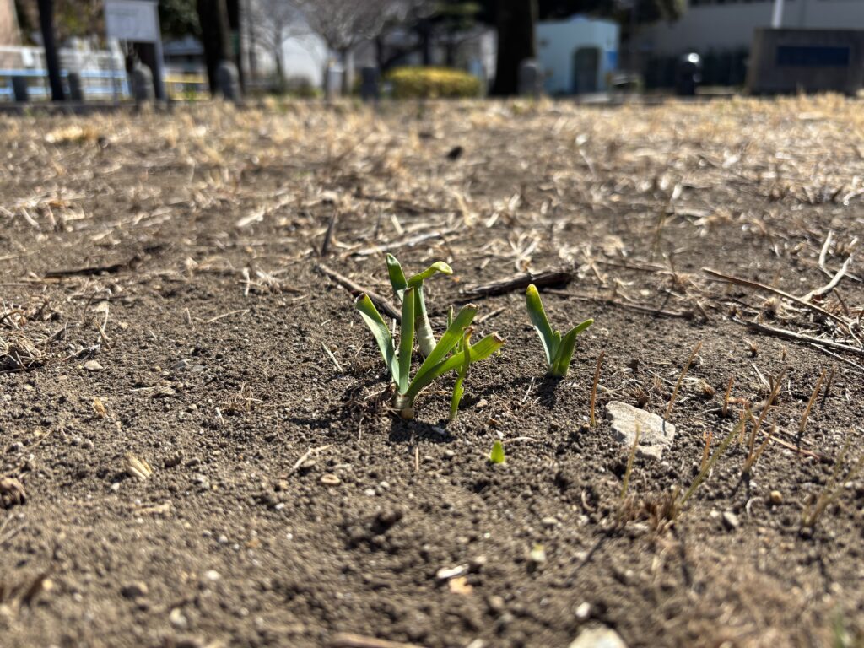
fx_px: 649
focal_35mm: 26
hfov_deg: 67.3
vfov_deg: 53.1
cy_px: 324
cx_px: 432
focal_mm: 5.96
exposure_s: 1/1721
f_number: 1.6
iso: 50
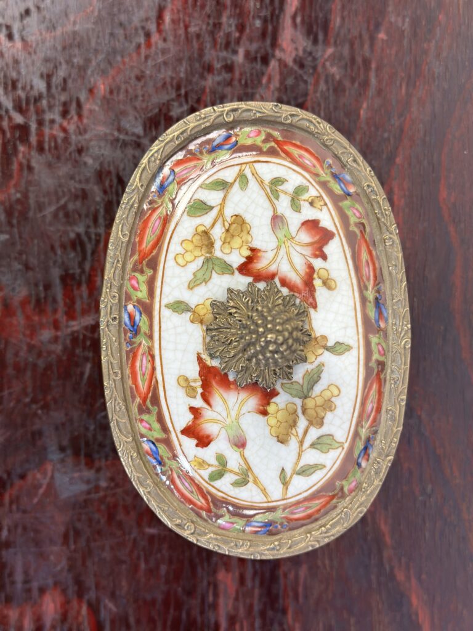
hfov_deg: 30.3
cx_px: 236
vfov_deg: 39.7
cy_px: 316
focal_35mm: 48
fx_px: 875
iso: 125
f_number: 1.78
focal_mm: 6.86
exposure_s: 1/100
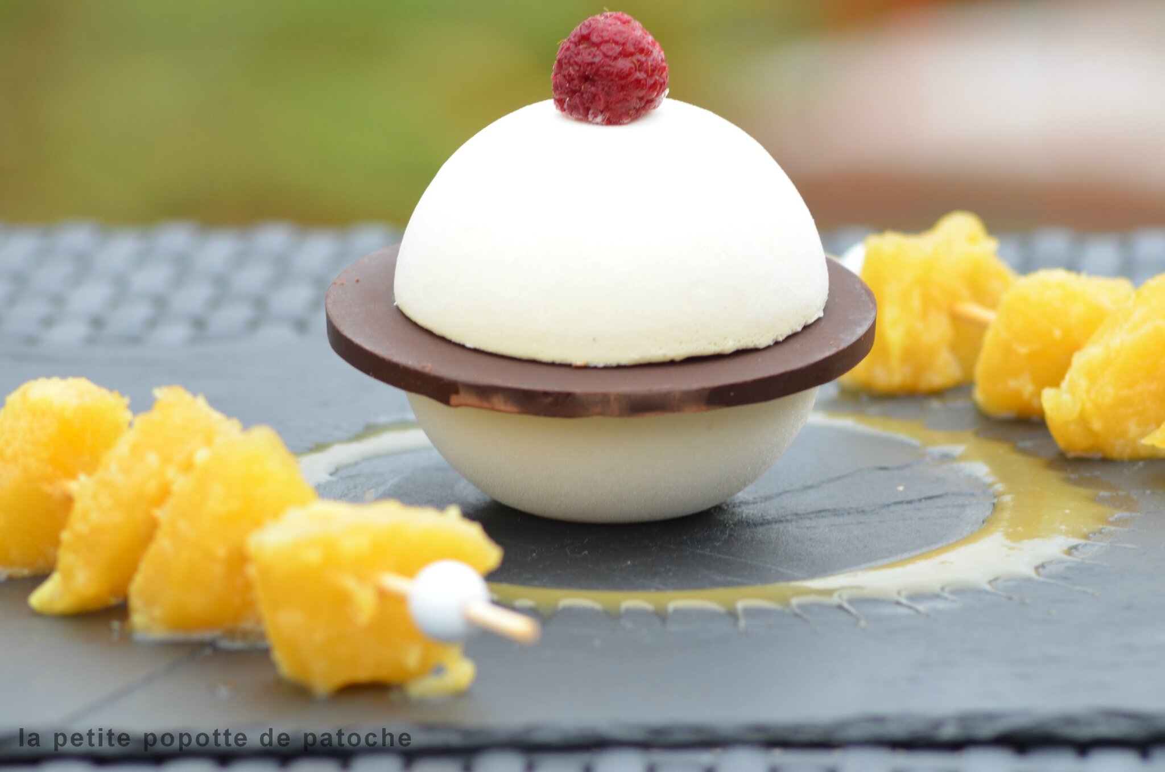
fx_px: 7508
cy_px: 386
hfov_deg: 8.9
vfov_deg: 5.9
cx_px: 582
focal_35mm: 232
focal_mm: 155
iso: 280
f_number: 8
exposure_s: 1/125
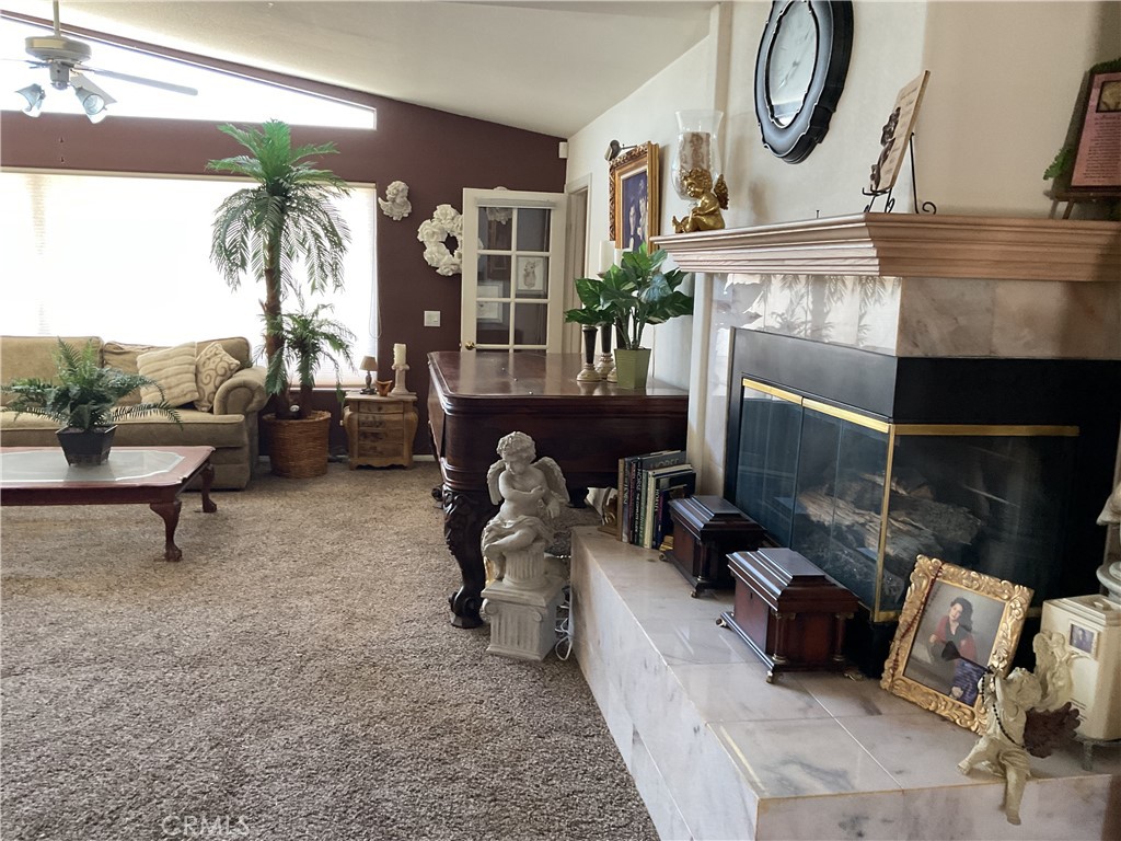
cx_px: 560
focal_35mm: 29
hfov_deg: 61.7
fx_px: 939
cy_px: 420
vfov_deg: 48.2
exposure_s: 1/60
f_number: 1.8
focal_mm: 3
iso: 125
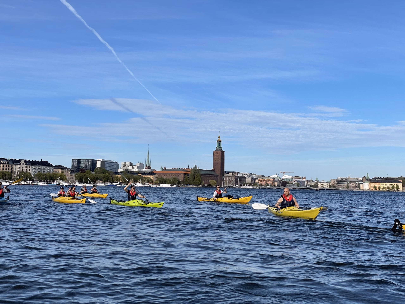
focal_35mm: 52
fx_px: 608
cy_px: 152
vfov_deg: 28.0
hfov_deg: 36.8
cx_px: 202
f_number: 2
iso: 25
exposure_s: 1/2283
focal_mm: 6
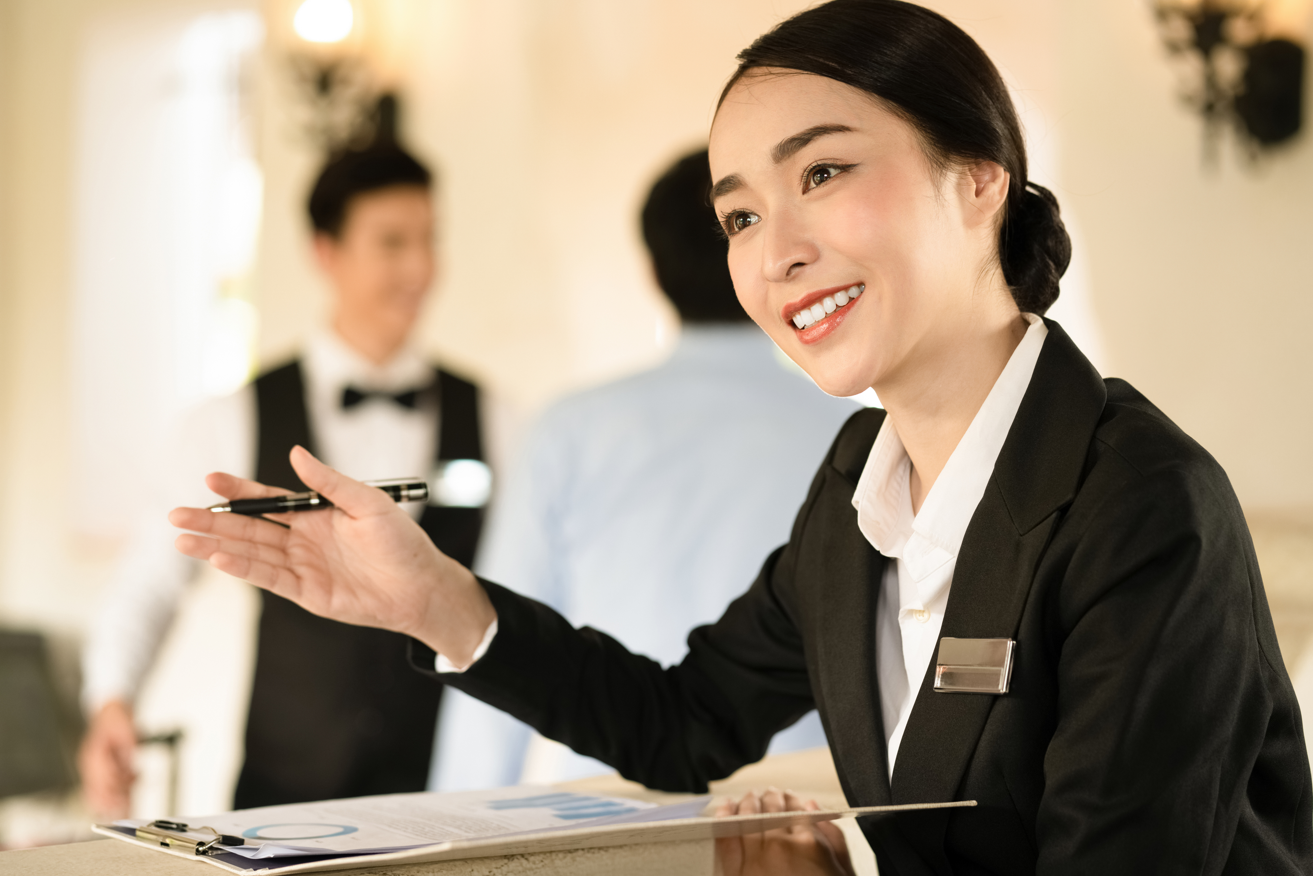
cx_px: 656
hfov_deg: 23.9
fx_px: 3100
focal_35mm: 85
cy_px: 438
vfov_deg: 16.1
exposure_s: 1/80
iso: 200
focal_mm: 85
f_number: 3.2
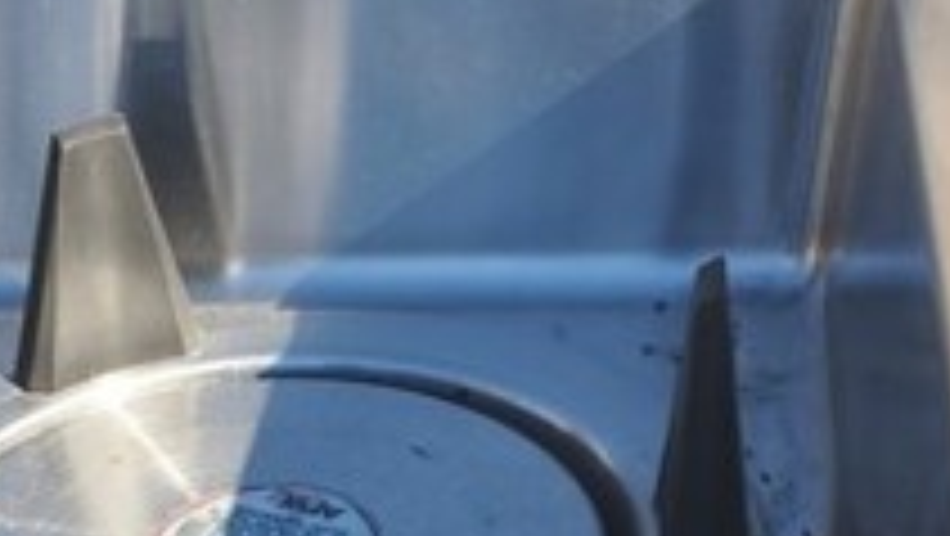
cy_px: 955
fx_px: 2067
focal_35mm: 82
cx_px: -104
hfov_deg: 24.1
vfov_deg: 13.3
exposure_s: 1/586
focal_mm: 4.3
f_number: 2.4
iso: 50
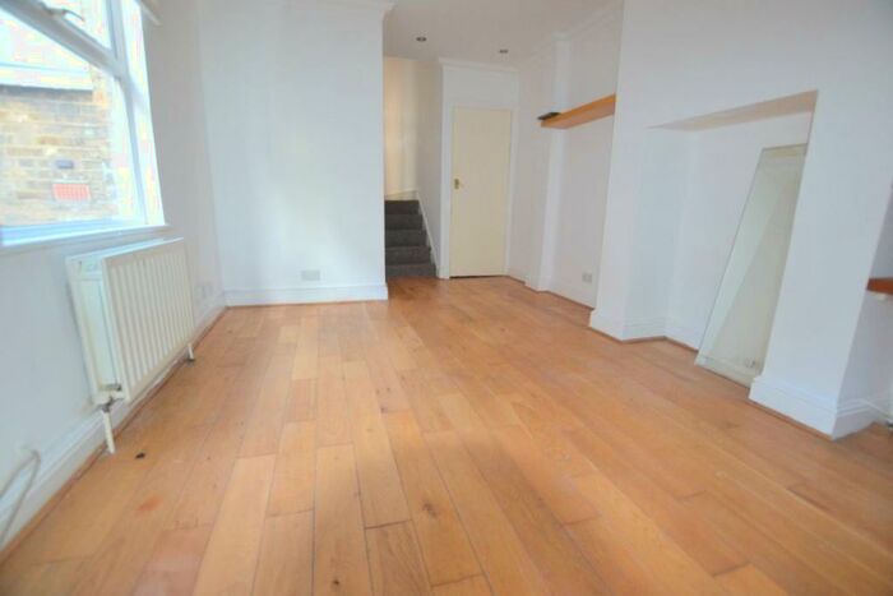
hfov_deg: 100.4
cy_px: 298
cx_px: 446
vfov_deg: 77.4
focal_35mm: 15
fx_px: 372
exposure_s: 1/60
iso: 1250
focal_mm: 10
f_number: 3.5
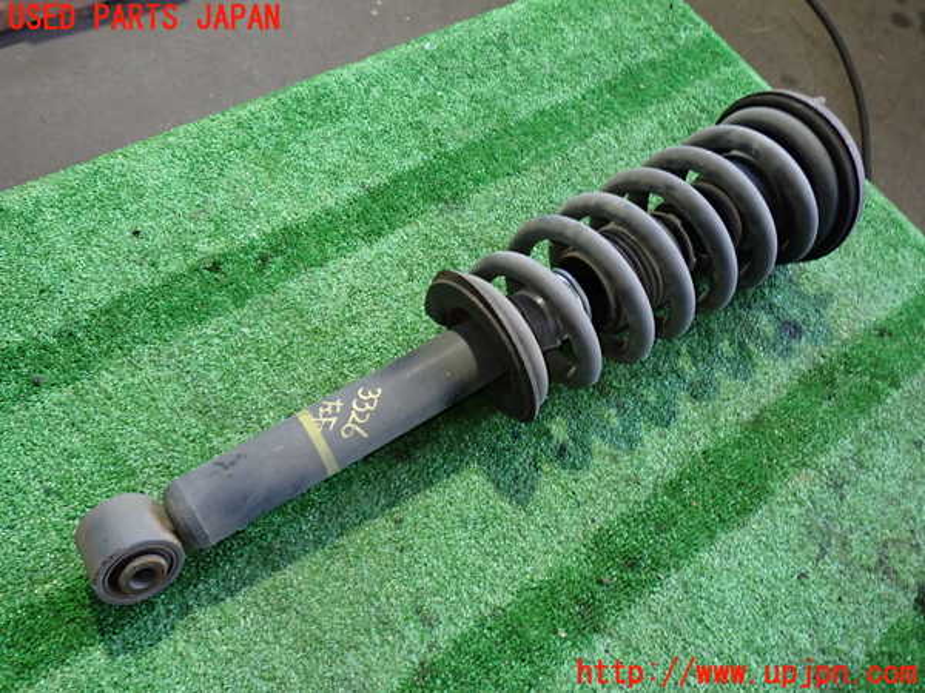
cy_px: 346
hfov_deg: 60.0
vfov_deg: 46.8
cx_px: 462
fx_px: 802
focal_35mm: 30
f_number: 2.3
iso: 400
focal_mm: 5.4
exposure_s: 1/30
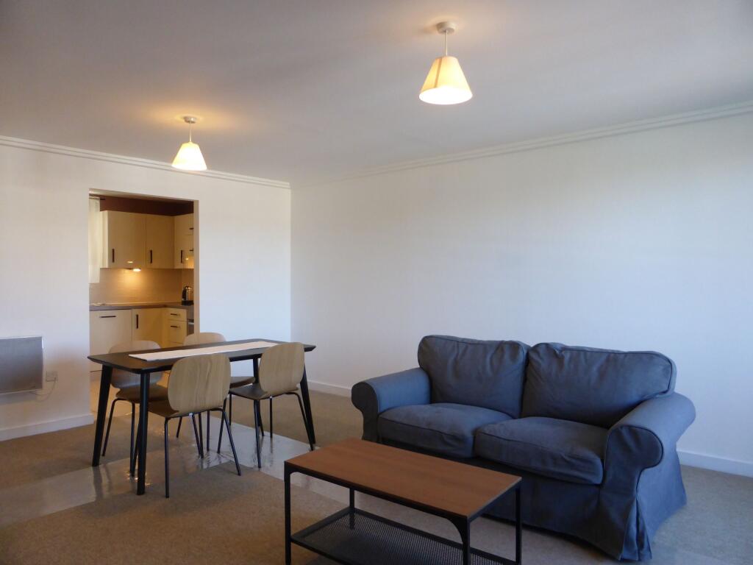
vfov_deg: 56.8
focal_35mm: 24
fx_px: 522
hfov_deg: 71.6
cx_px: 376
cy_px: 282
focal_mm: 4.3
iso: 320
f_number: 3.3
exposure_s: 1/60
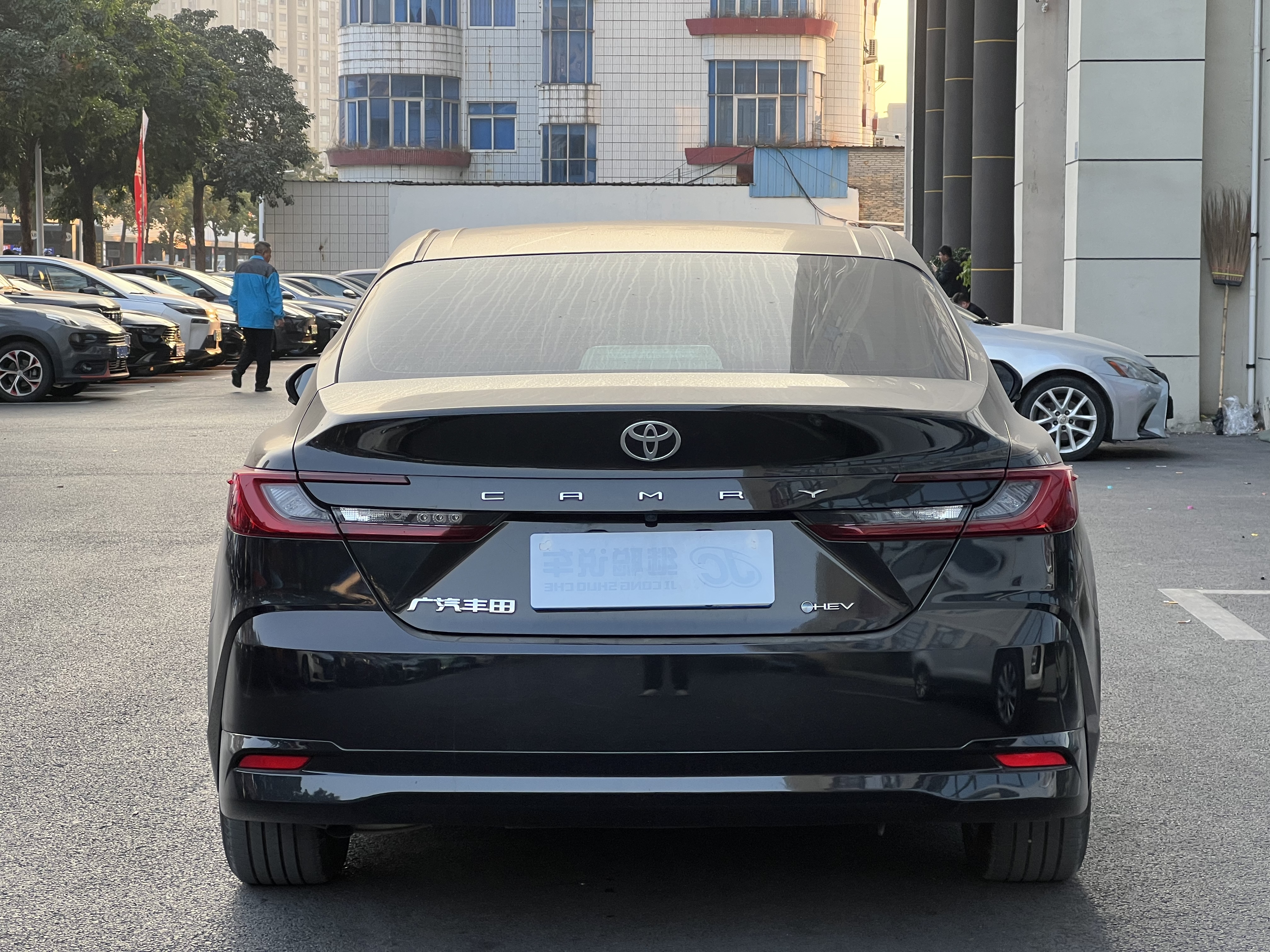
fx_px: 2825
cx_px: 635
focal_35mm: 77
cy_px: 476
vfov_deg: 19.1
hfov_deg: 25.3
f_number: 2.8
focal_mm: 9
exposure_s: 1/99
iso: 50
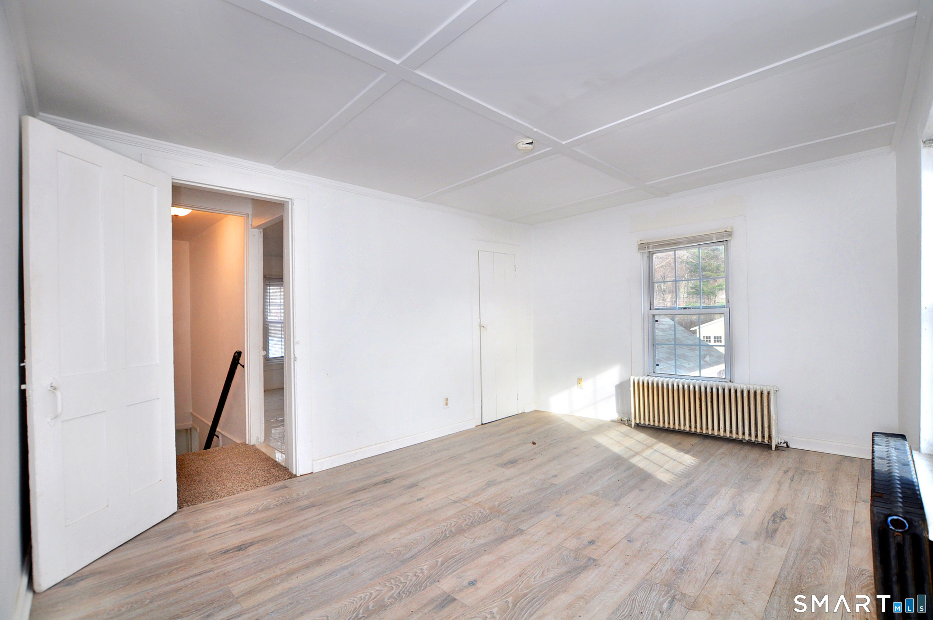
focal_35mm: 15
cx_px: 466
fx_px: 388
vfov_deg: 77.2
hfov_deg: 100.5
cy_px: 310
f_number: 5
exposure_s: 1/160
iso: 250
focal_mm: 10
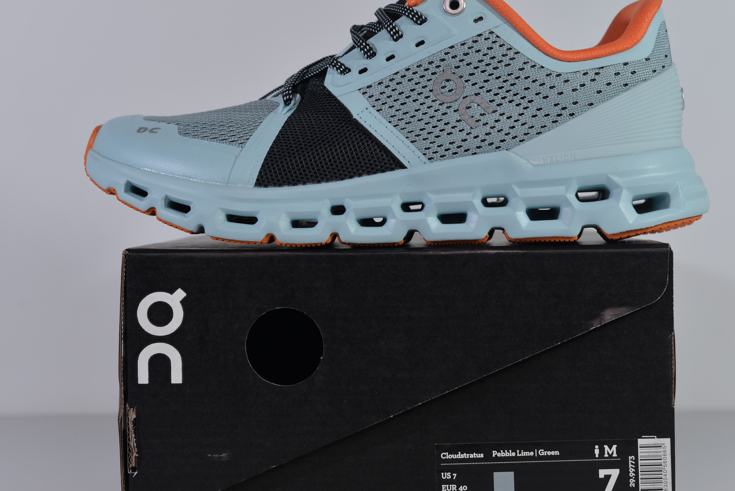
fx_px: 1348
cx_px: 402
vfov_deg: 20.6
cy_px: 227
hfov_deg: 30.5
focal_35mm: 66
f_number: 5.6
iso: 100
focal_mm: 50
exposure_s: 1/320
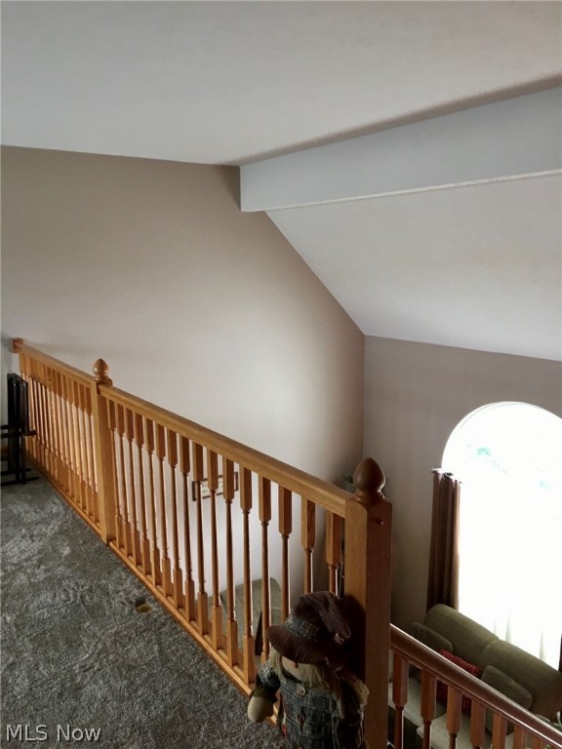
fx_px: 628
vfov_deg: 61.7
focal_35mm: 29
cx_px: 281
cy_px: 374
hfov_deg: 48.2
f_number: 2.2
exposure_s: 1/30
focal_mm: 4.15
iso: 80
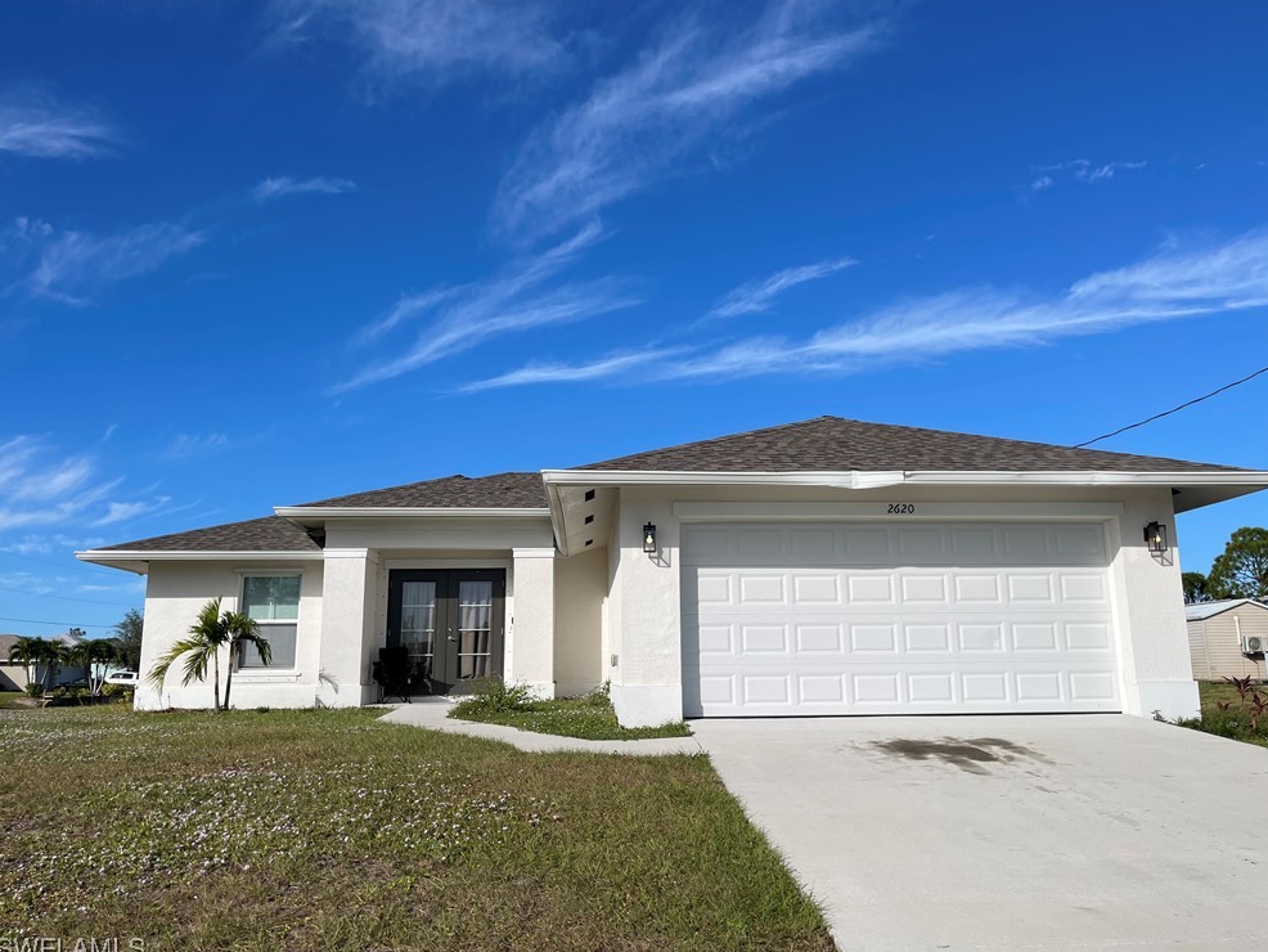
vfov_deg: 51.4
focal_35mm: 27
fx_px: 989
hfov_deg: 65.3
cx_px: 647
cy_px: 484
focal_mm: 5.1
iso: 32
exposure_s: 1/6250
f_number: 1.6
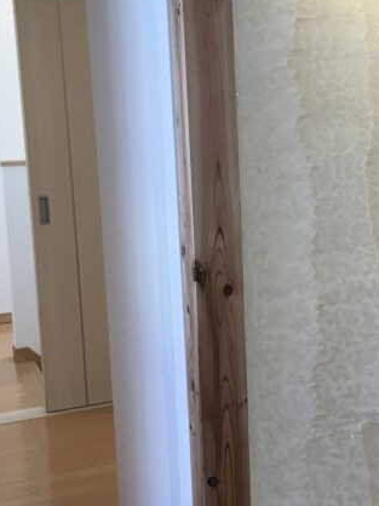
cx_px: 383
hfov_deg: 22.7
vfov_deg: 31.2
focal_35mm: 62
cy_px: 224
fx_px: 906
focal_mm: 4.15
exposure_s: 1/30
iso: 32
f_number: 2.2
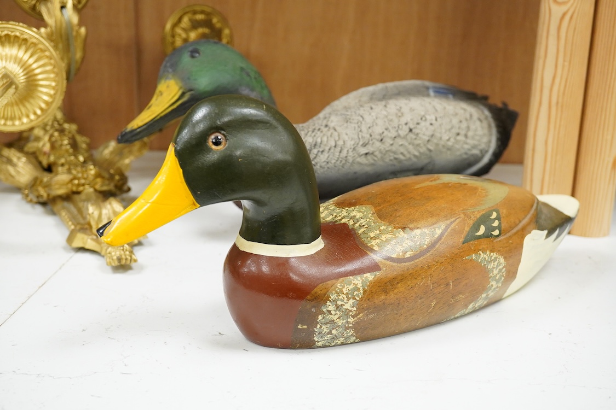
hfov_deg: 43.6
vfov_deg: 29.9
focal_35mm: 45
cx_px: 308
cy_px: 205
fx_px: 770
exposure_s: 1/160
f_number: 8
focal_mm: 30
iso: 2500
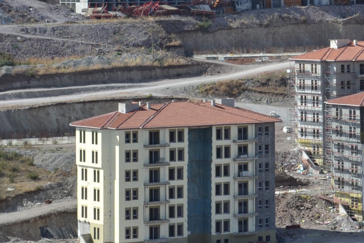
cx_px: 401
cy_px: 22
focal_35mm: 222
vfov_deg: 6.2
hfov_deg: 9.2
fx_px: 2245
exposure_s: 1/200
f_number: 7.1
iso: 100
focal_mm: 62
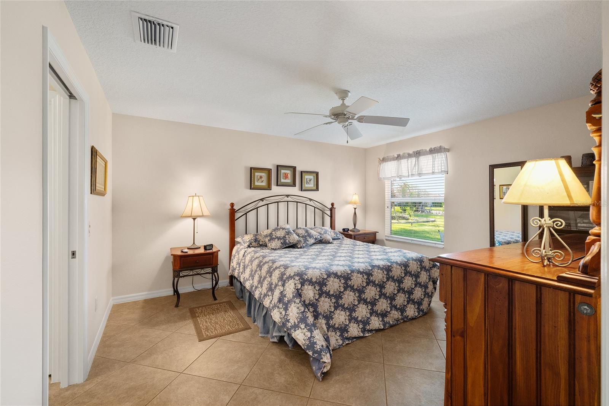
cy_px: 203
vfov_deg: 77.3
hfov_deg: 100.4
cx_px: 304
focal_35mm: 15
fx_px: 254
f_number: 8
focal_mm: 15
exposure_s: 1/10
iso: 500
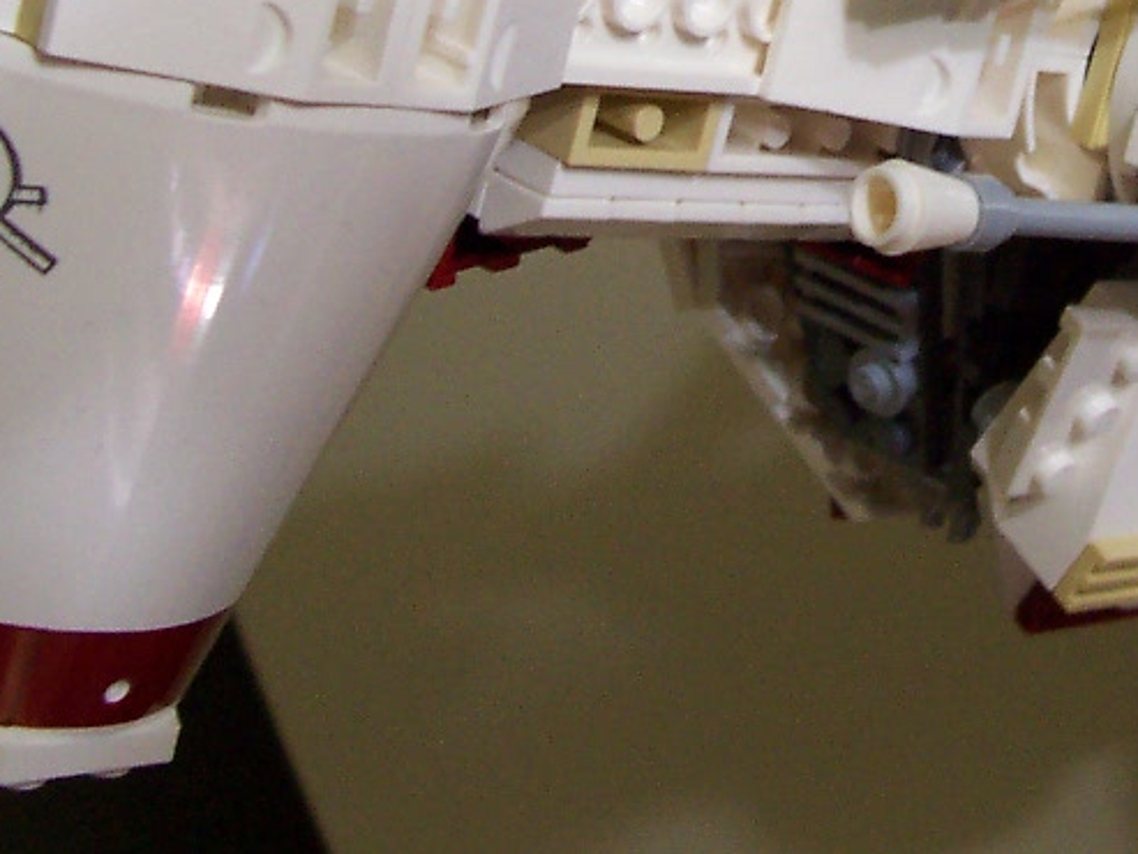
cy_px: -99
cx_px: 1036
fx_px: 2959
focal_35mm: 90
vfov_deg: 15.9
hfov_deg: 21.3
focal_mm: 5.6
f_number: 2.8
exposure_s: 1/10
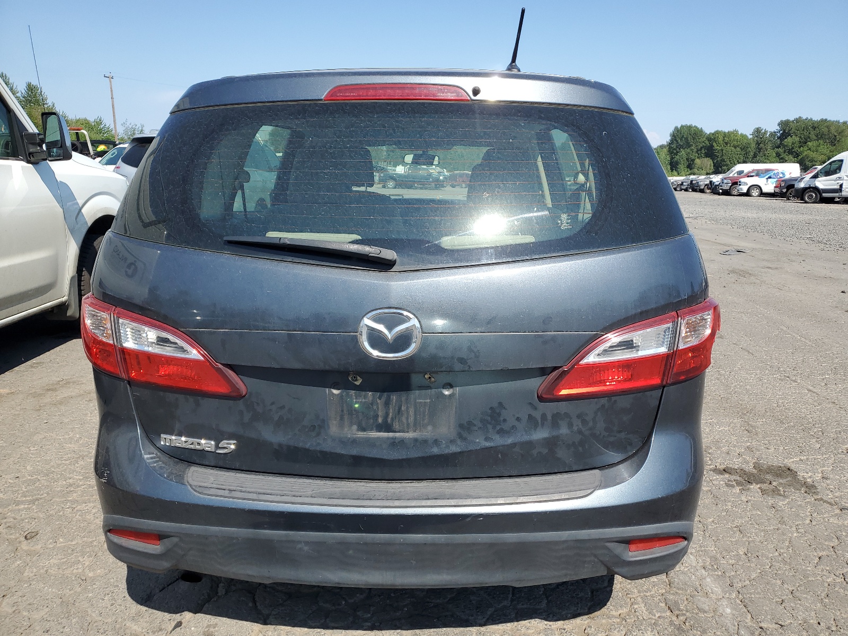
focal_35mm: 26
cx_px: 424
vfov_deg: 53.1
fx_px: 637
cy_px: 318
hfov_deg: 67.3
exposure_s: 1/2500
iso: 50
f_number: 1.5
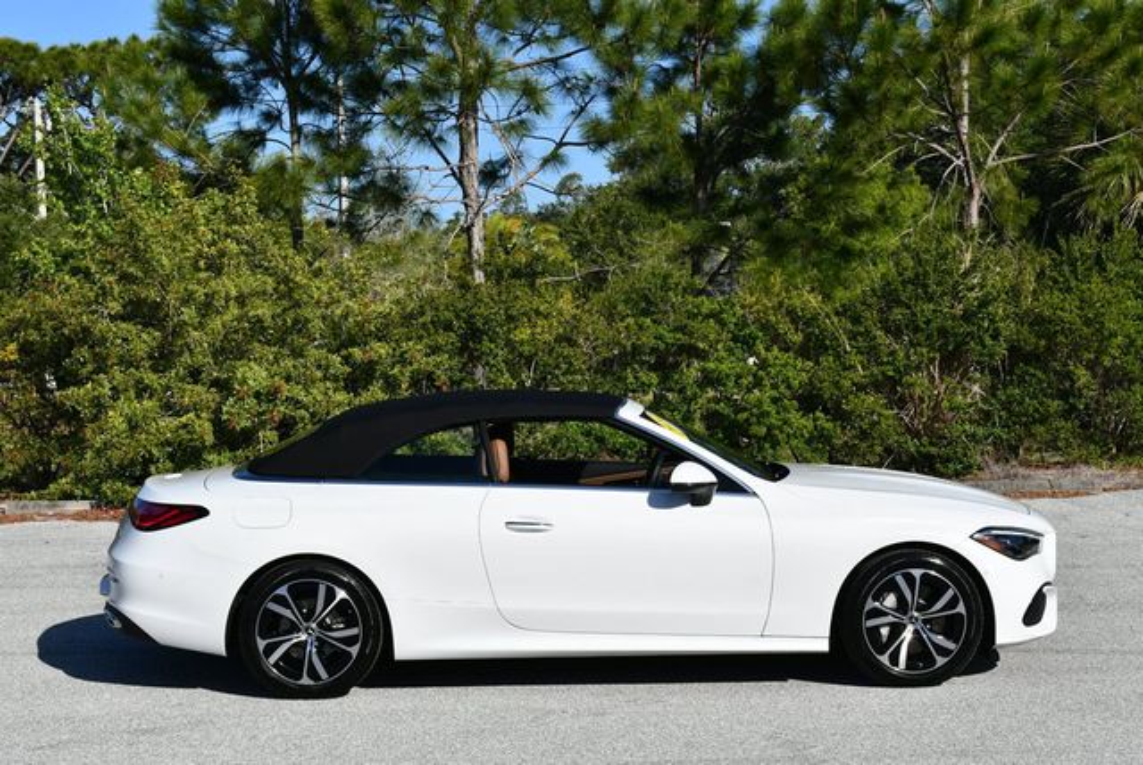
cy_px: 382
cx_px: 572
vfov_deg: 22.7
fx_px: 1907
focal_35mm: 60
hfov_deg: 33.4
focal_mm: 30
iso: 100
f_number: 9
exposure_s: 1/320
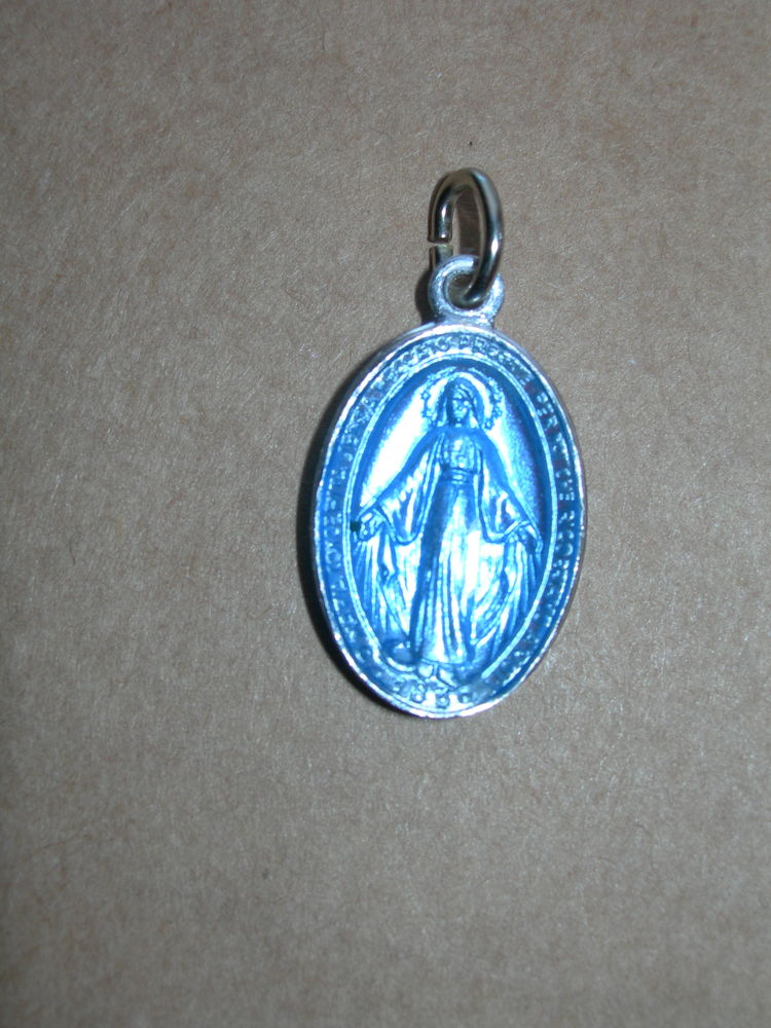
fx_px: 1812
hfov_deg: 24.0
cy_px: 514
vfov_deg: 31.7
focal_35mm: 61
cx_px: 386
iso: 50
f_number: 5.9
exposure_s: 1/60.1
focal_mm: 12.7
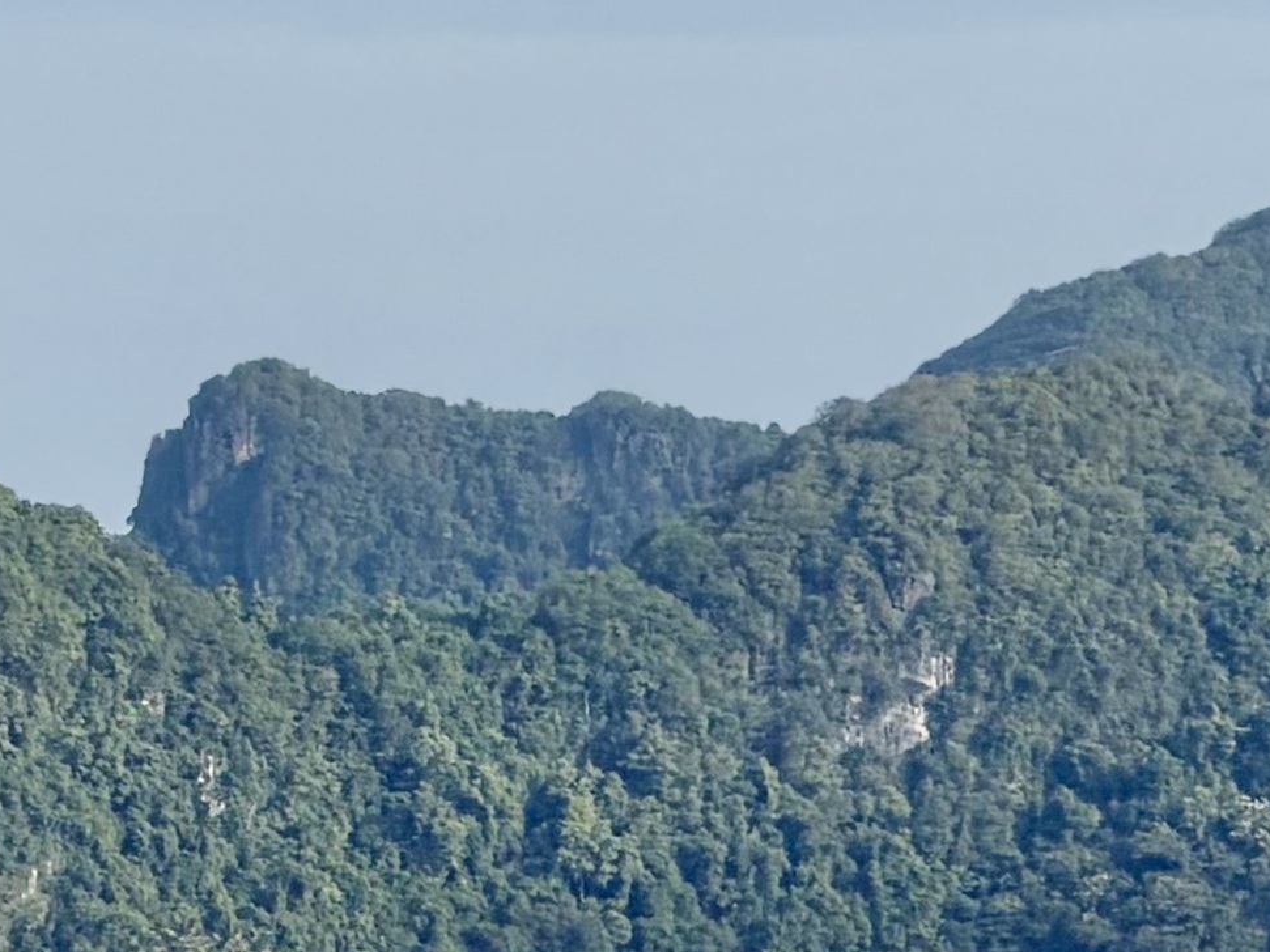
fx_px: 18892
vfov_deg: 2.9
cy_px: 653
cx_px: -1012
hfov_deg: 3.8
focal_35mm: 515
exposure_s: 1/631
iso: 25
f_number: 2.8
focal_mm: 16.89
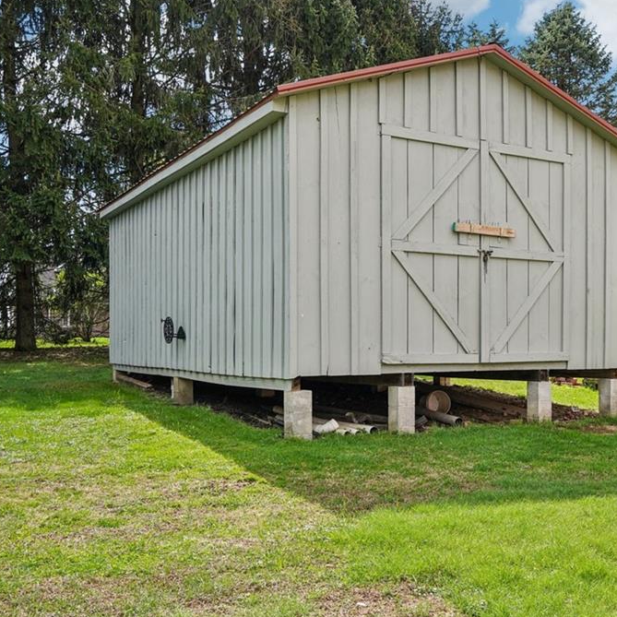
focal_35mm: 39
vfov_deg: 42.8
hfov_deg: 42.2
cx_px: 414
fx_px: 786
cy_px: 308
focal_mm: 30
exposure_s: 1/500
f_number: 8
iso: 500
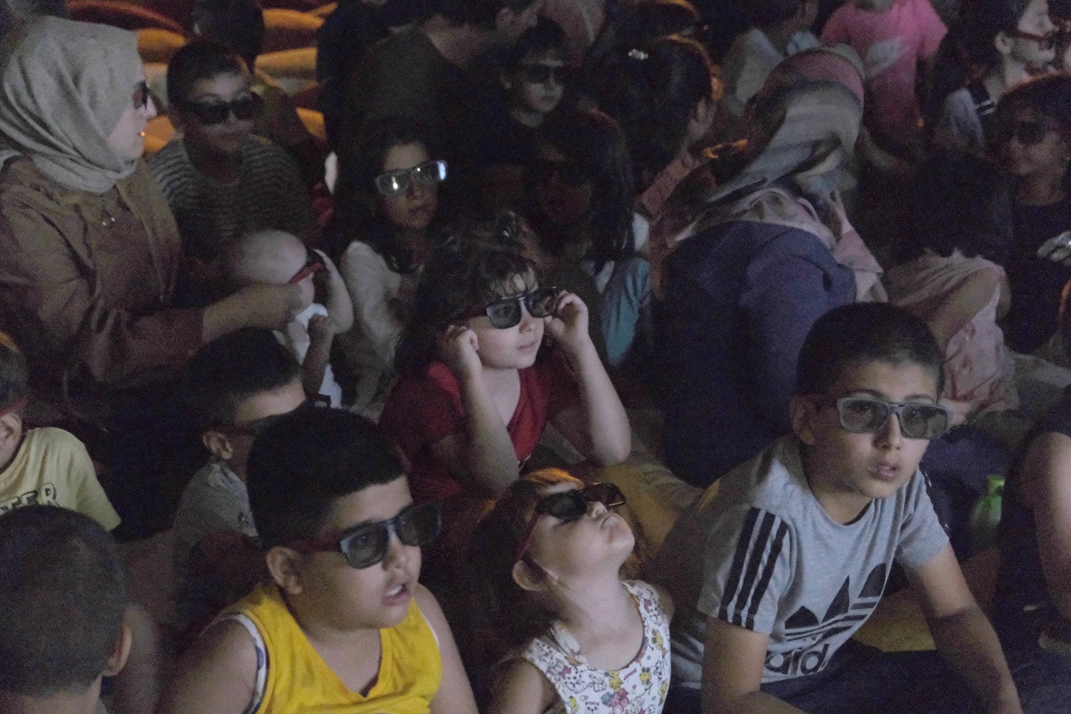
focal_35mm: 83
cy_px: 357
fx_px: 2469
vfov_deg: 16.5
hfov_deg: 24.5
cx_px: 536
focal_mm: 55
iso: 8000
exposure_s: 1/50
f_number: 4.5
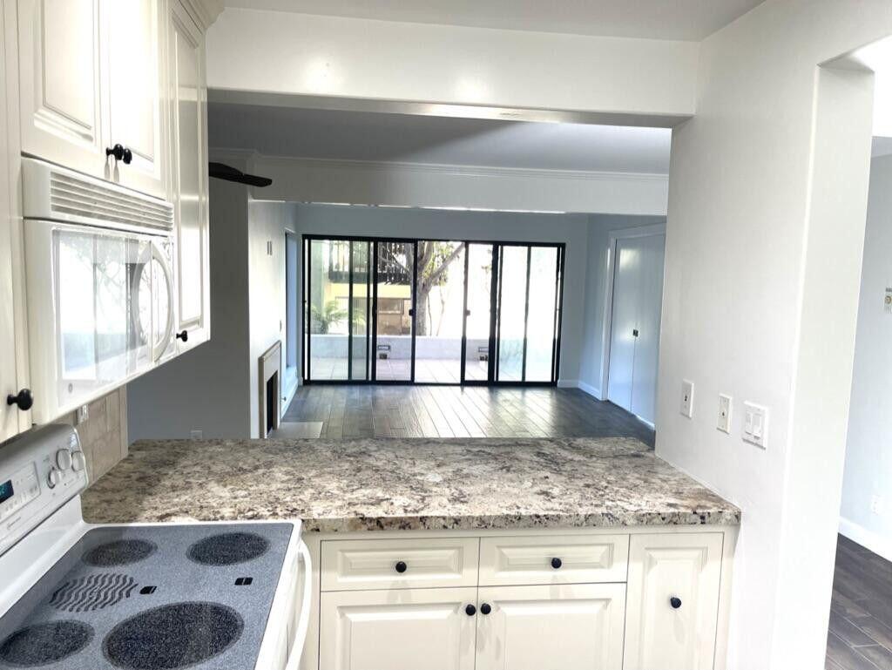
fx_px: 670
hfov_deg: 67.3
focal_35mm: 26
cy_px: 335
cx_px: 446
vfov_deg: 53.1
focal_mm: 5.1
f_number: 1.6
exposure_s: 1/120
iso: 80
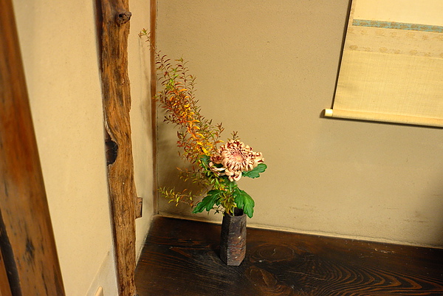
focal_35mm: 35
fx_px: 431
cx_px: 222
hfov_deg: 54.4
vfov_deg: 37.9
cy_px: 148
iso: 1600
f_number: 2.8
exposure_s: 1/10
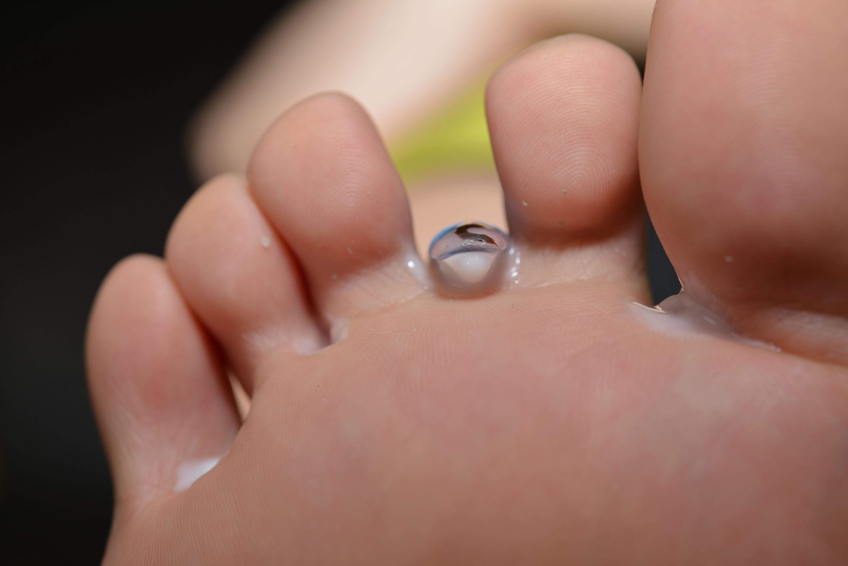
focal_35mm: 60
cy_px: 283
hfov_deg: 33.4
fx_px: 1414
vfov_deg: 22.6
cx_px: 424
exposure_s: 1/125
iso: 100
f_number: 8
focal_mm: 60
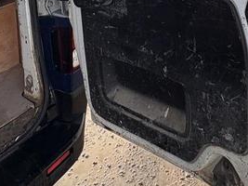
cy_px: -89
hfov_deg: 39.0
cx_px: 197
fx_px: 337
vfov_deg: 24.4
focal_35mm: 47
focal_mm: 2.22
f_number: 2.2
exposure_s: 1/392
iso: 40
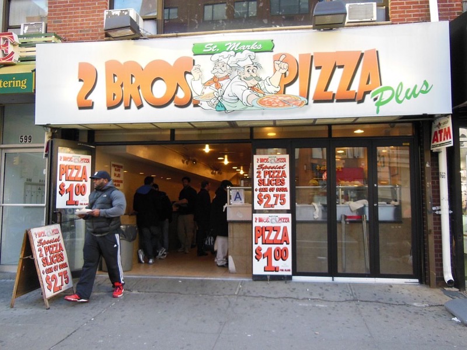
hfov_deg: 61.7
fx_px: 391
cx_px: 234
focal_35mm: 29
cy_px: 175
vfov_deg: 48.2
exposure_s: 1/100
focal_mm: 5.2
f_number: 3.7
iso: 400
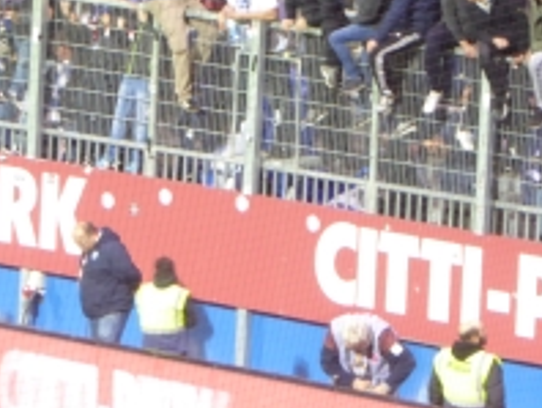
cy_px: -27
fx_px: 5691
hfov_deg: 5.5
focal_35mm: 363
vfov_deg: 4.1
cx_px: 189
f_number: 6.3
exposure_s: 1/6
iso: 400
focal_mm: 28.7
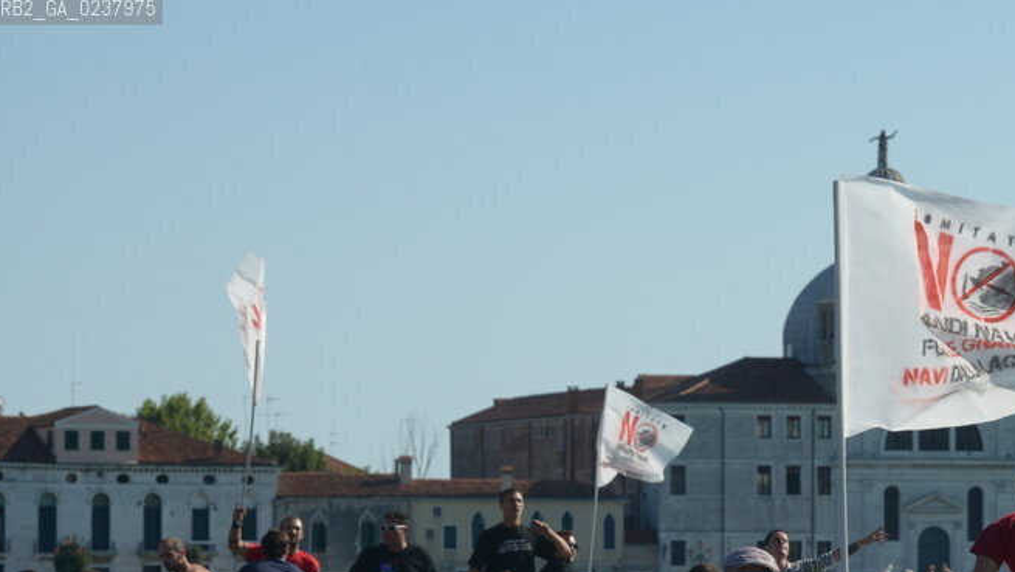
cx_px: 832
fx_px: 6973
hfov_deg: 8.3
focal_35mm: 259
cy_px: 505
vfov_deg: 4.7
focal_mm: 150
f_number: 13
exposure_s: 1/640
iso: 400
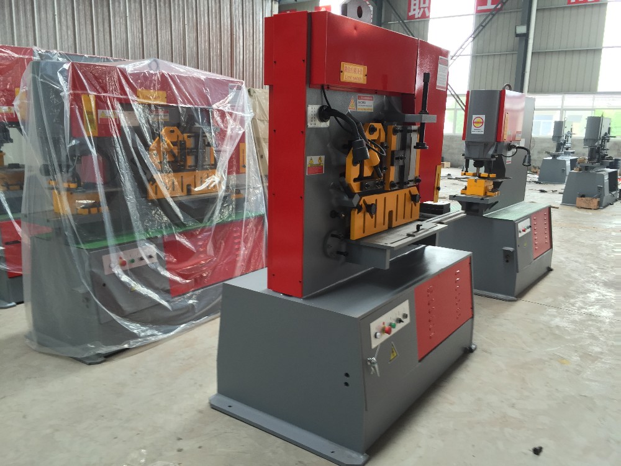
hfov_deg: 61.7
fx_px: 520
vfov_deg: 48.2
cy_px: 233
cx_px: 310
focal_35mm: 29
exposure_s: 1/40
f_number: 2.2
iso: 32
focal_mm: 4.15
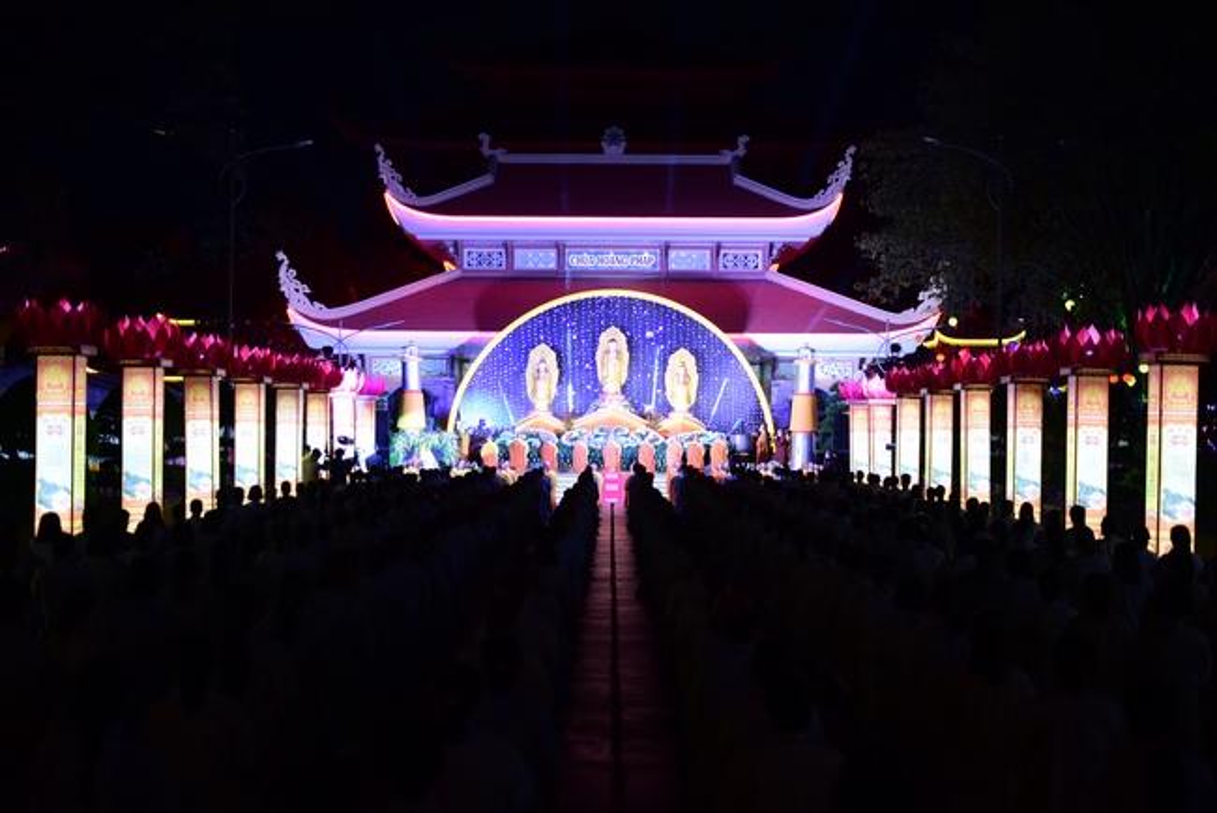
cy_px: 406
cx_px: 608
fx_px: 1691
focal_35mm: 50
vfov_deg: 27.0
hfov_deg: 39.6
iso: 1000
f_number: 1.8
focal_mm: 50
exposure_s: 1/80
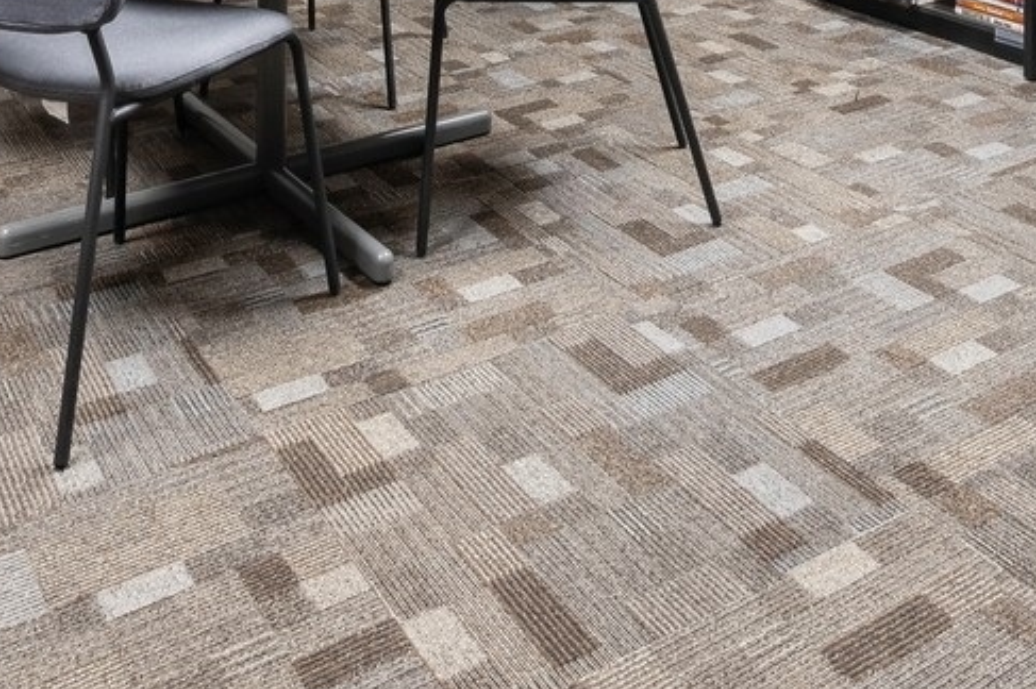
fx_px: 1323
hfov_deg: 42.6
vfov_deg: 23.6
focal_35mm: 46
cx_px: 615
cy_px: -327
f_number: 9.5
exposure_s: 1/4
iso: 200
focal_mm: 14
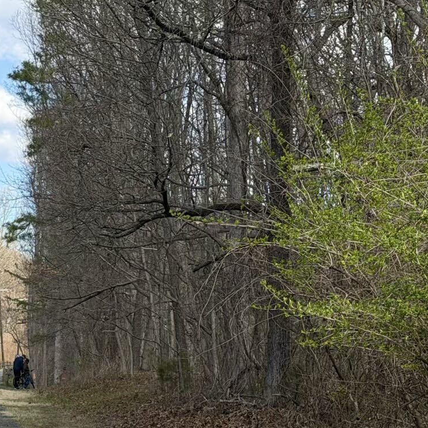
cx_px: -53
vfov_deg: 14.9
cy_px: 338
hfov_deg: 14.6
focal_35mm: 116
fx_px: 1623
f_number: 1.78
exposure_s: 1/2494
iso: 64
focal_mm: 6.76
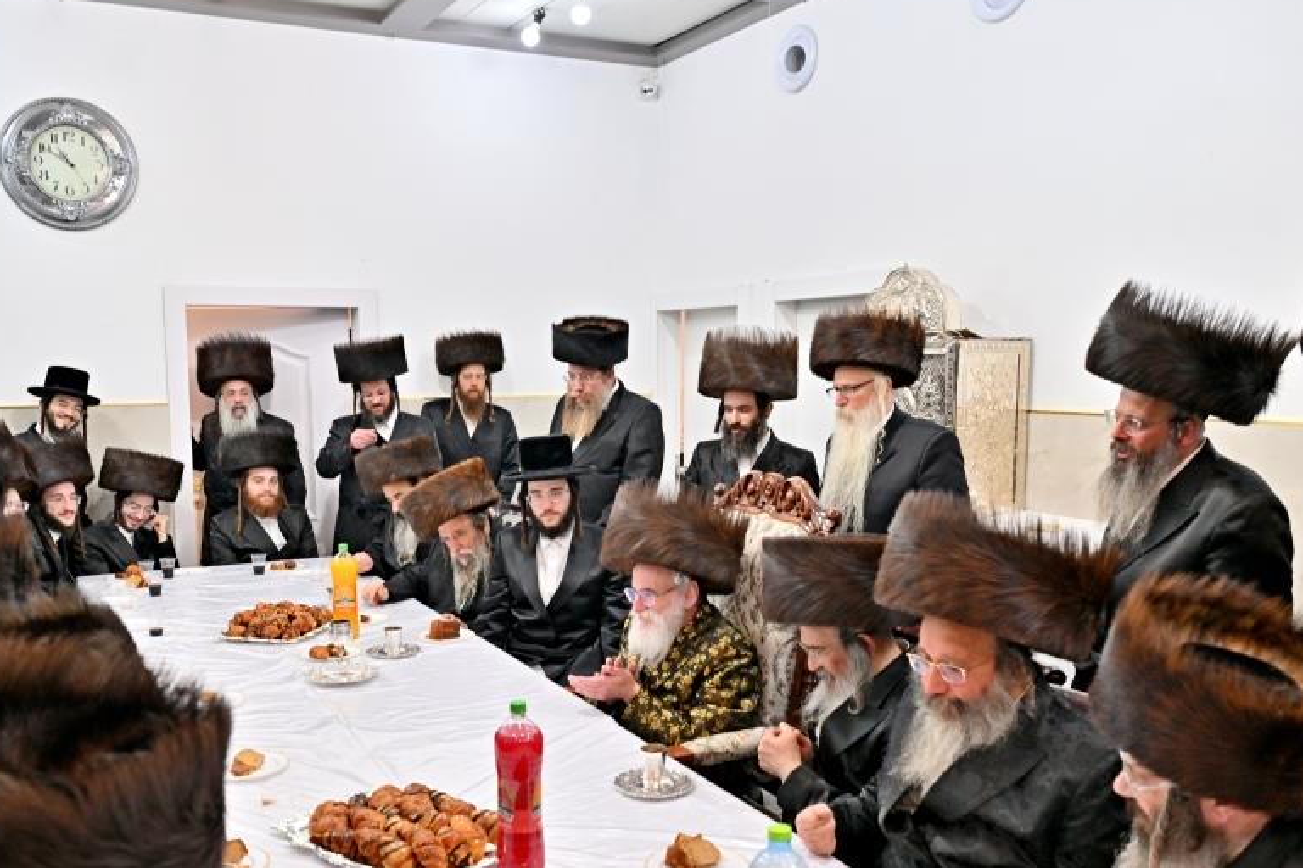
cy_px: 472
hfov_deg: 58.6
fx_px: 1158
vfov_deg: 41.1
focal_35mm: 32
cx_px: 575
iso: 640
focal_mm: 24
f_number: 4
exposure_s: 1/200
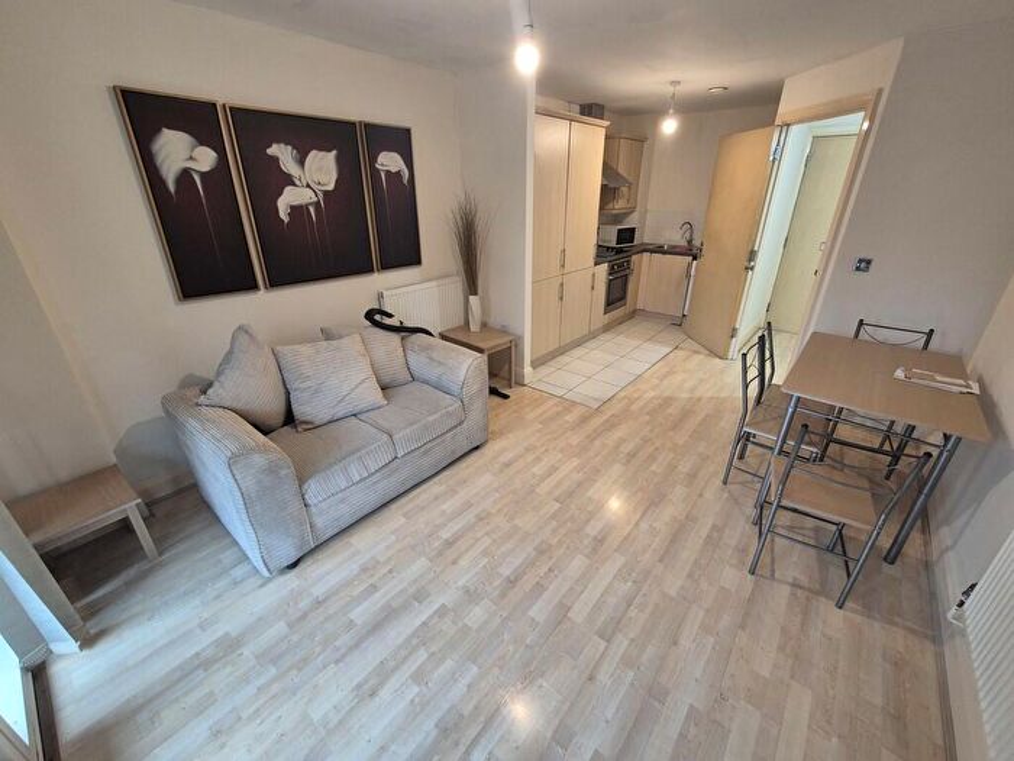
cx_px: 507
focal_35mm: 13
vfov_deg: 89.9
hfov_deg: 106.2
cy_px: 380
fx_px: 381
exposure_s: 1/50
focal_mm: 2.2
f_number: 2.2
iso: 320
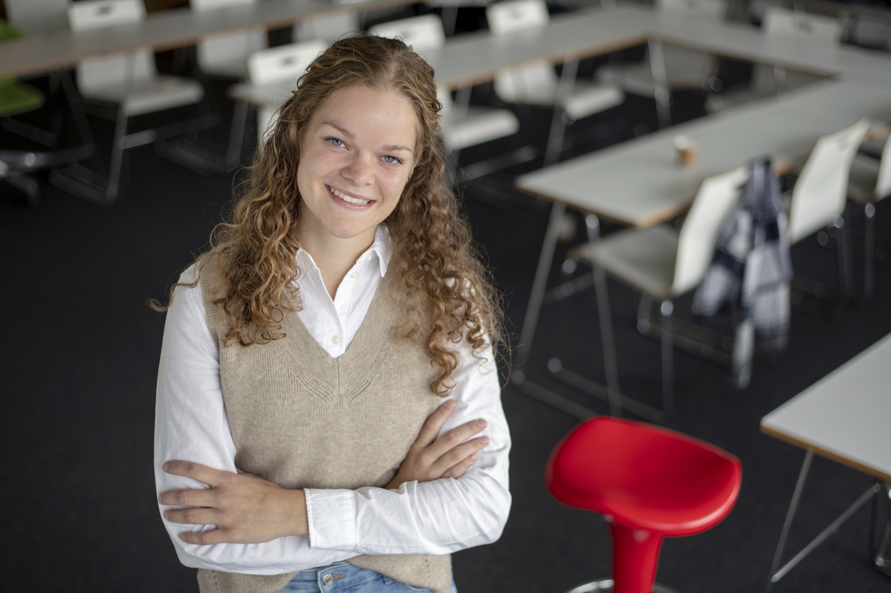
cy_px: 296
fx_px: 1237
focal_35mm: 50
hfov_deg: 39.6
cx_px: 446
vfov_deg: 27.0
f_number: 2.5
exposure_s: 1/200
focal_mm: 50
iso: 250
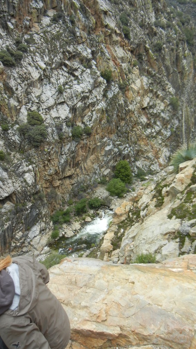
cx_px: 94
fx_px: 305
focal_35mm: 33
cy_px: 173
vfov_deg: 59.5
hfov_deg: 35.6
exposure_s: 1/668
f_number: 3.5
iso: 160
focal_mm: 5.4
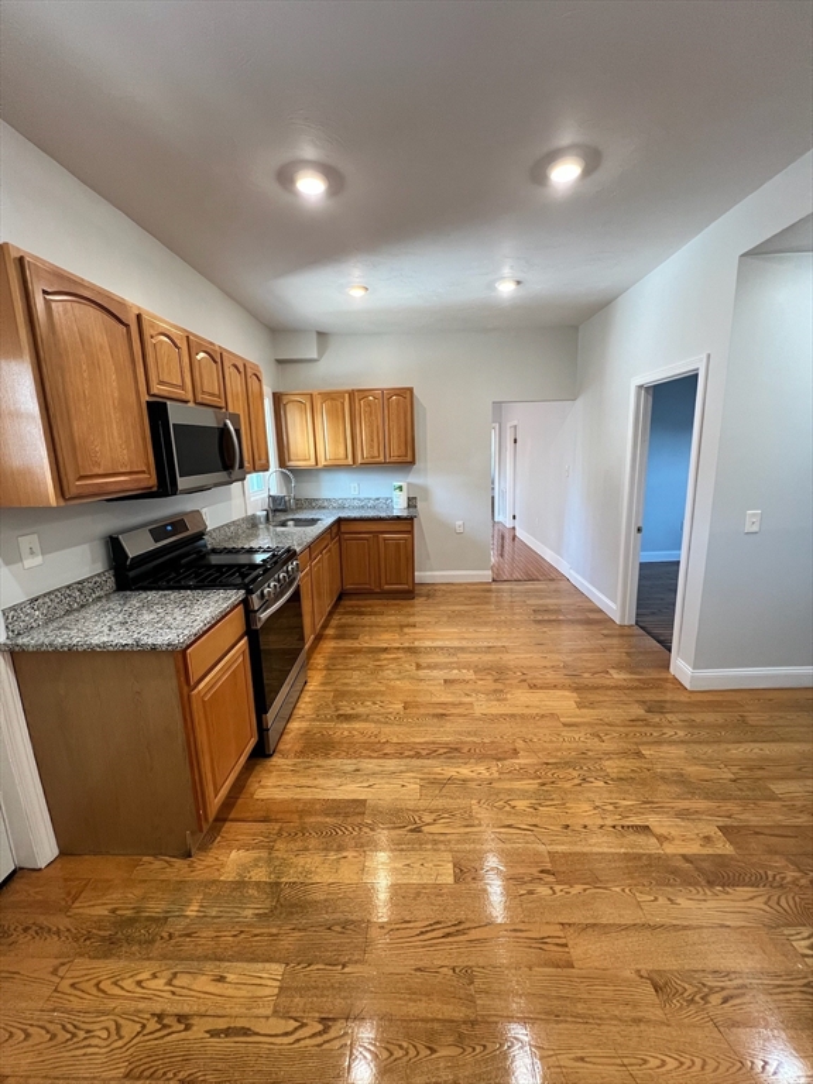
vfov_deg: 106.2
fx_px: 407
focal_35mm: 13
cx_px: 406
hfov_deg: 89.9
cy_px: 542
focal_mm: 1.57
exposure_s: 1/120
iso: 250
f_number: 1.8
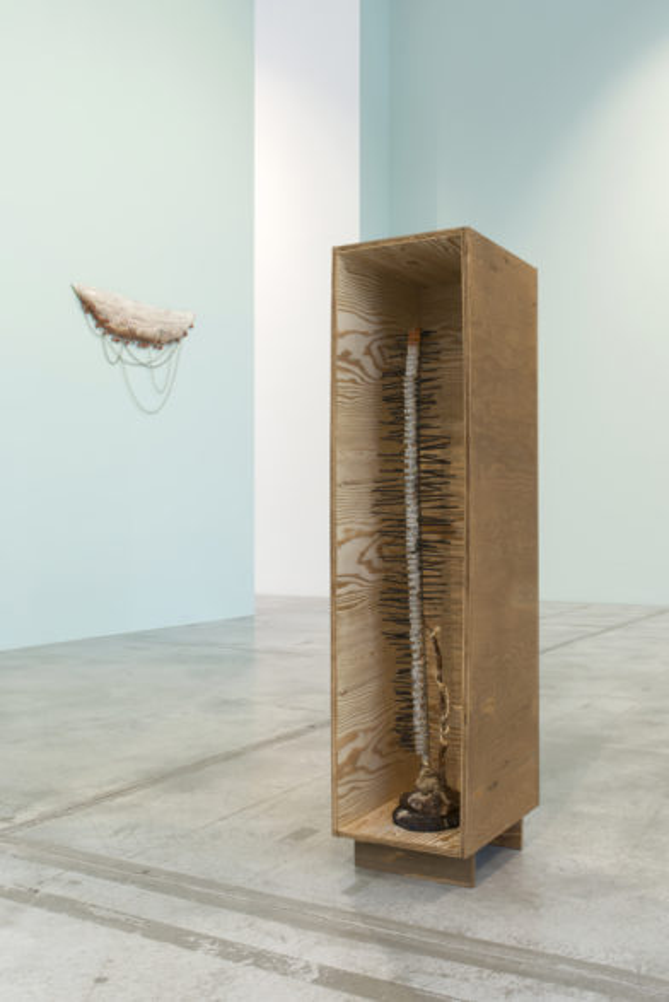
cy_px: 501
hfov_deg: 37.9
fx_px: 974
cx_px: 334
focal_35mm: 35
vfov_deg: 54.4
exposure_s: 1/1.25
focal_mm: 35
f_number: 16
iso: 100
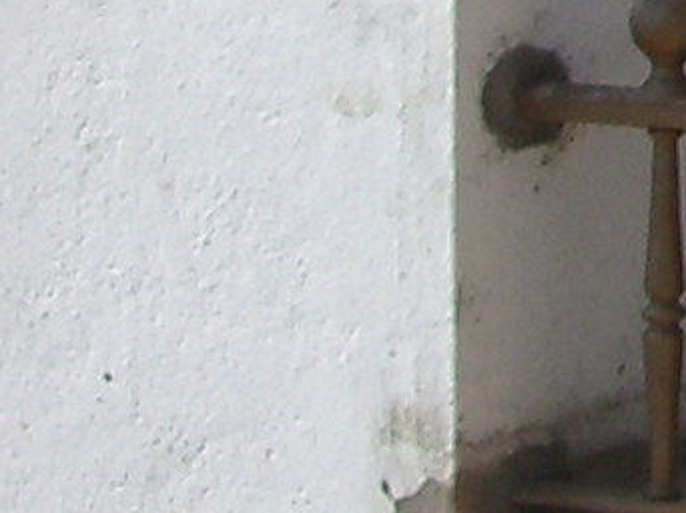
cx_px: 1555
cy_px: -992
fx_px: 5189
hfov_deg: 7.2
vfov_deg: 5.4
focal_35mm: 262
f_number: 4.3
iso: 80
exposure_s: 1/1000
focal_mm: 5.8
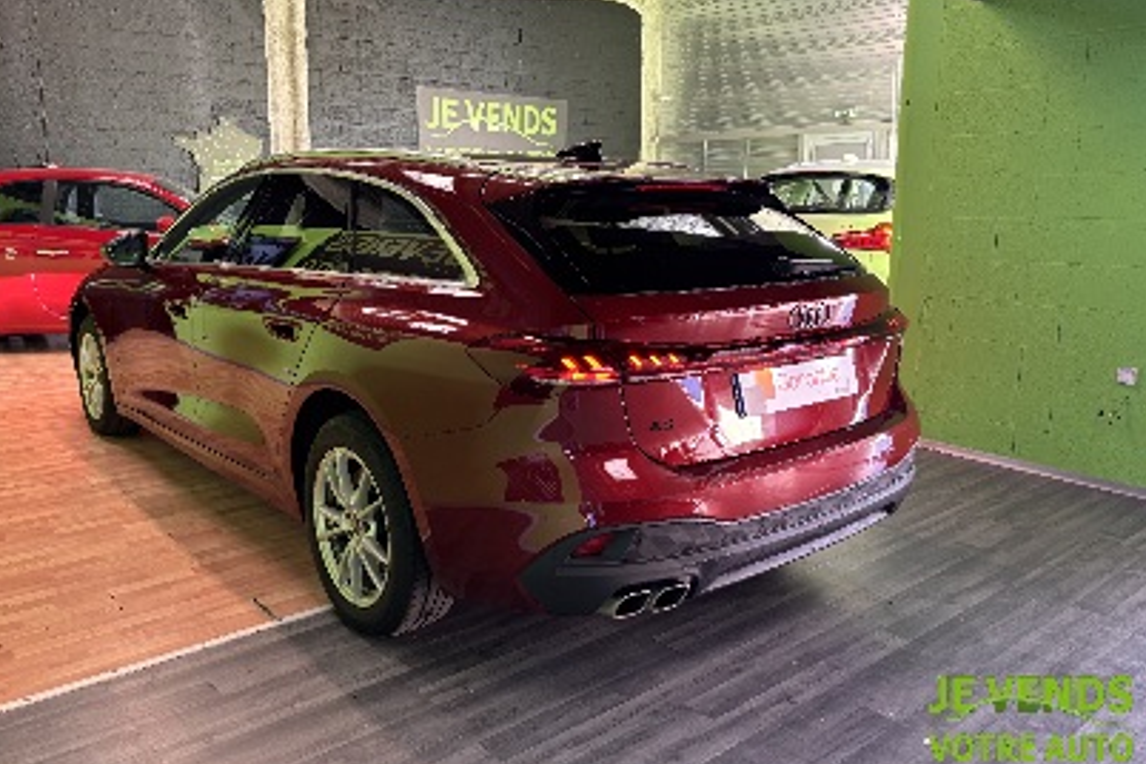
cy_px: 339
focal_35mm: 28
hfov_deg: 65.5
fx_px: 891
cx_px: 556
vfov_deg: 46.3
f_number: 1.6
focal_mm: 5.96
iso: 160
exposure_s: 1/50
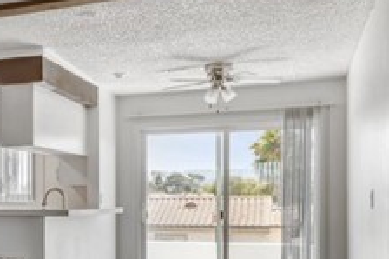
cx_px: -135
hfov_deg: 26.1
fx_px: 691
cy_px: 206
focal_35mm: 64
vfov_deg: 21.0
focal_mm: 14
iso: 100
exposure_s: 1/30
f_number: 10
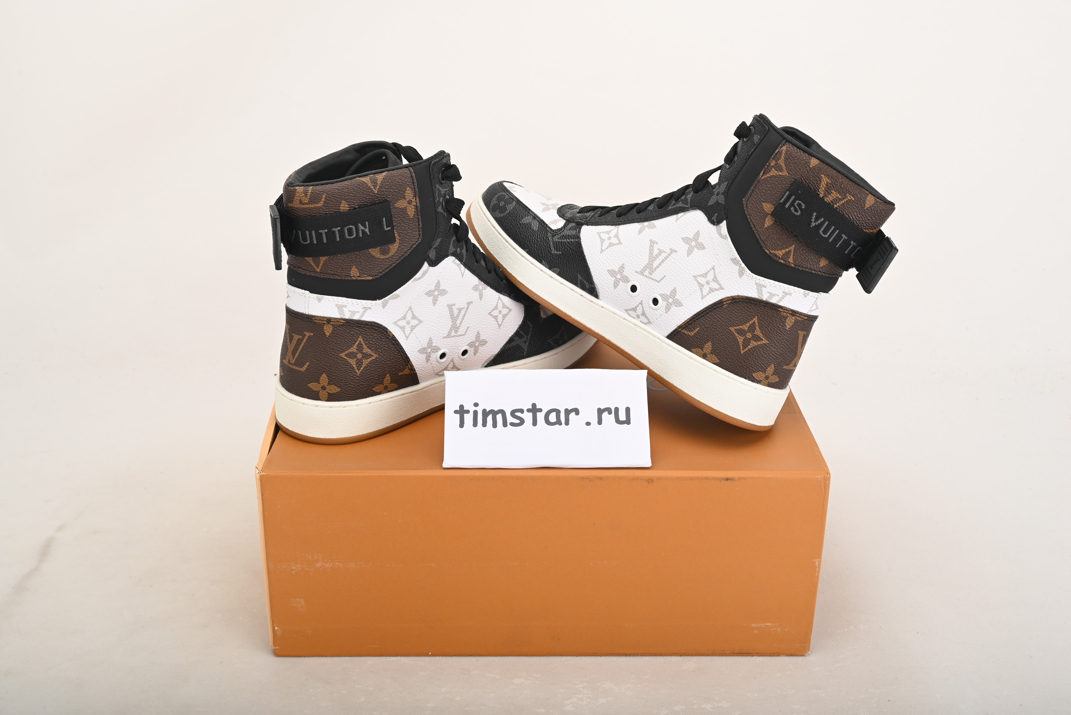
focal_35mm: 41
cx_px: 536
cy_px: 358
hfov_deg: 47.4
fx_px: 1220
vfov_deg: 32.7
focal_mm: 41
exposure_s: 1/200
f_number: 11
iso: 100
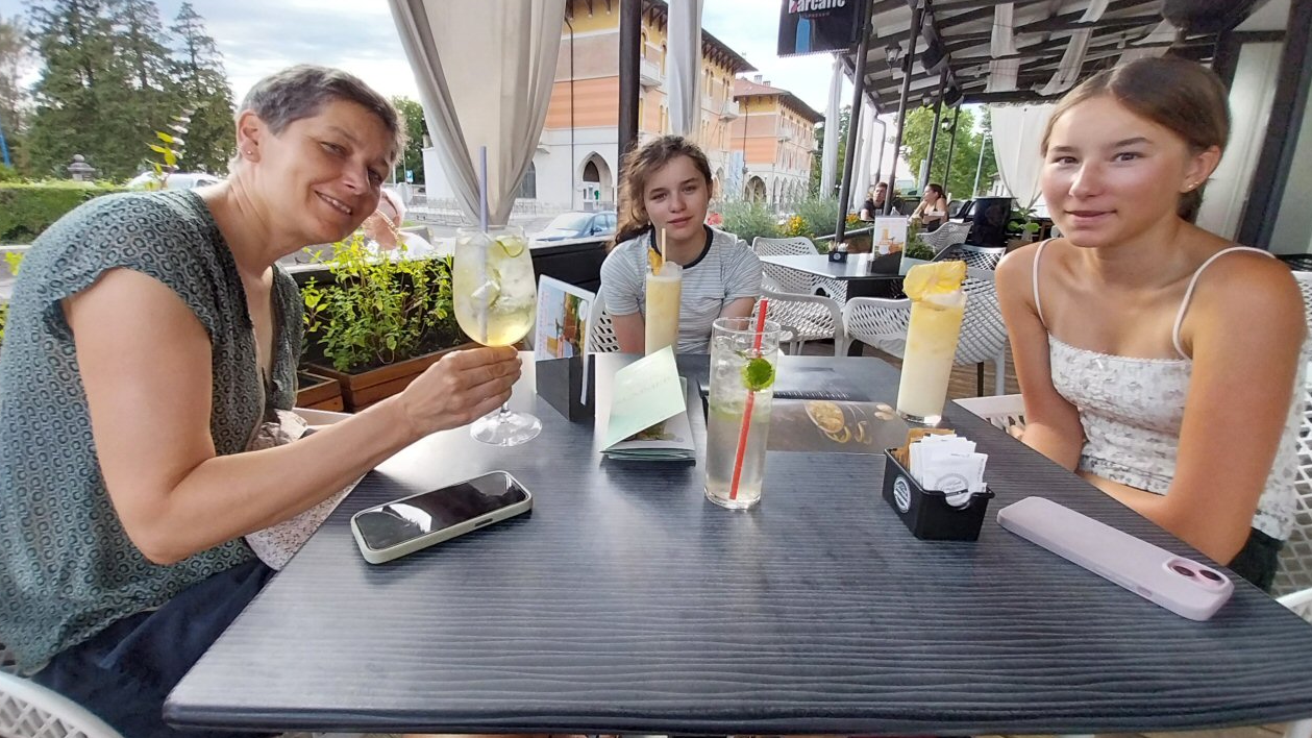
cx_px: 629
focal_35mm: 15
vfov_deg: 70.4
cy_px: 346
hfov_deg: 102.9
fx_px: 522
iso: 64
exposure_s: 1/117
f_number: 2.2
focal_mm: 1.13
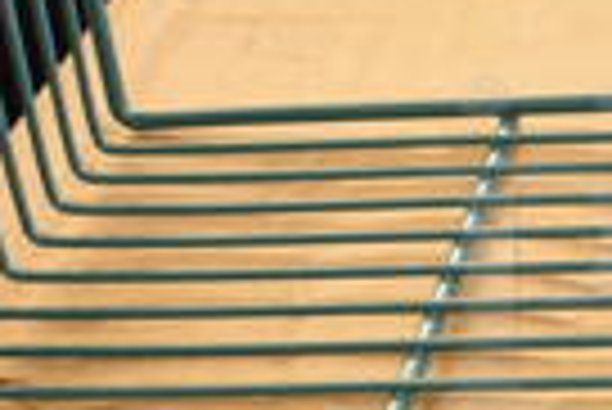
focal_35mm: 121
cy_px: 279
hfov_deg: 16.1
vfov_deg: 11.3
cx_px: 760
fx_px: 2059
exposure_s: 1/30
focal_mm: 18
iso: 250
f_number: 3.5
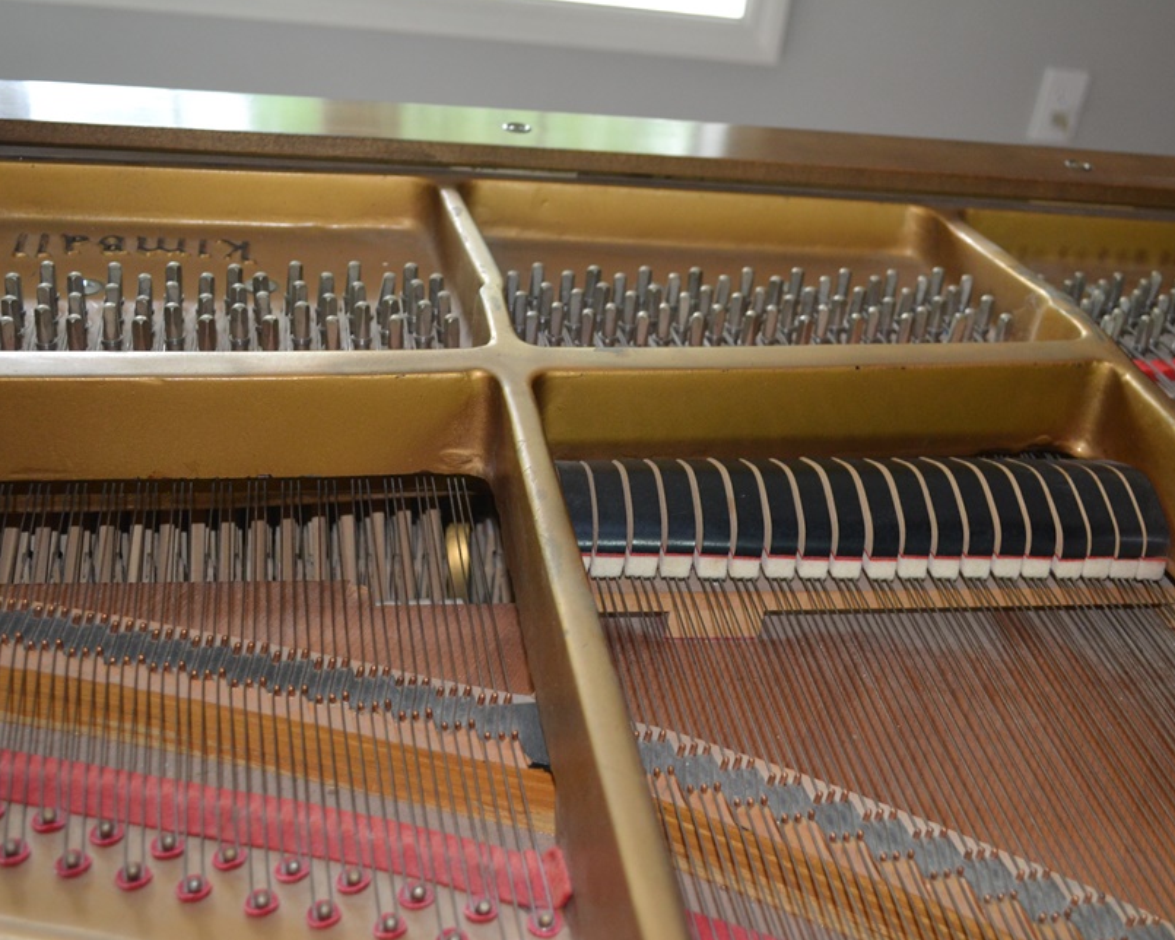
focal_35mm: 42
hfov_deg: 43.8
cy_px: 471
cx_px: 619
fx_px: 1461
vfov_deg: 35.7
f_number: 4
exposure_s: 1/60
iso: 1100
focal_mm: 24
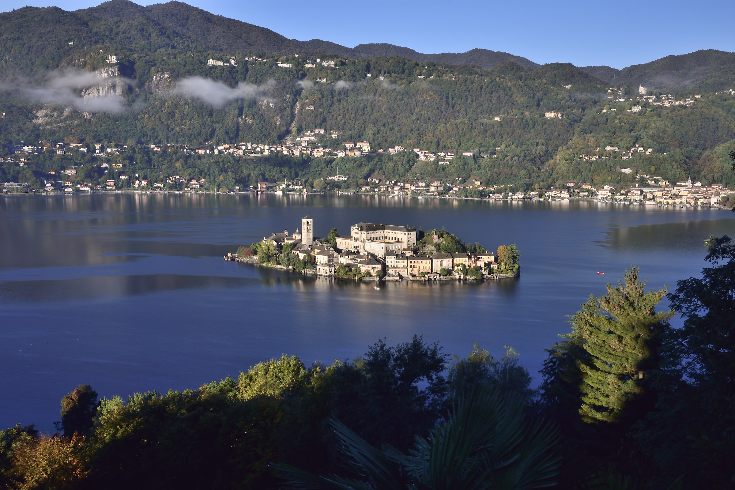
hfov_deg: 43.6
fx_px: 919
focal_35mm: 45
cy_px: 245
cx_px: 368
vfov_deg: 29.9
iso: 100
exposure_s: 4
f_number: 16
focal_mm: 30
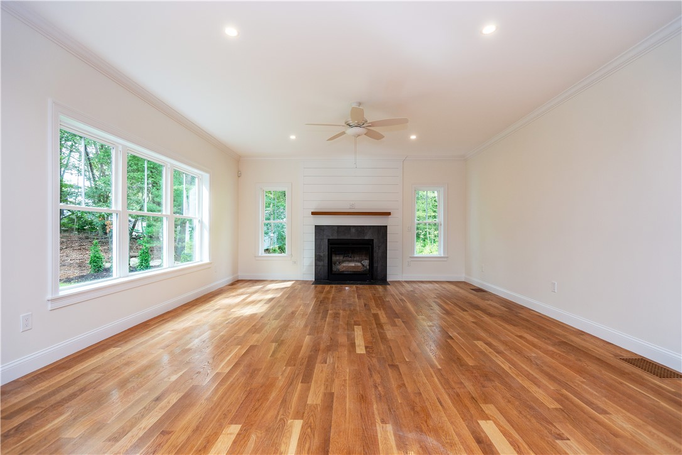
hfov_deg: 96.7
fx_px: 303
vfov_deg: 73.7
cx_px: 341
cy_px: 228
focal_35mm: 16
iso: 320
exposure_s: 1/25
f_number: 6.3
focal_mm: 16
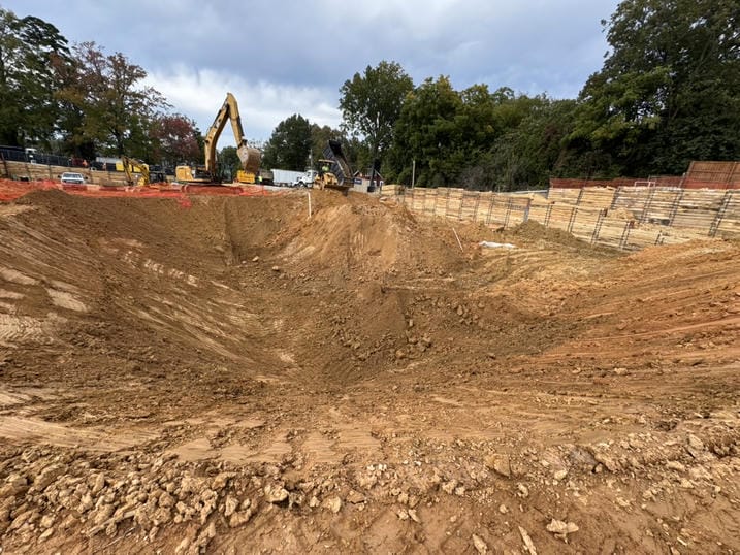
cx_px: 370
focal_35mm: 14
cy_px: 278
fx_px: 299
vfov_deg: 85.7
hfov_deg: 102.1
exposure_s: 1/438
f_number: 2.2
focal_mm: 2.22
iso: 40
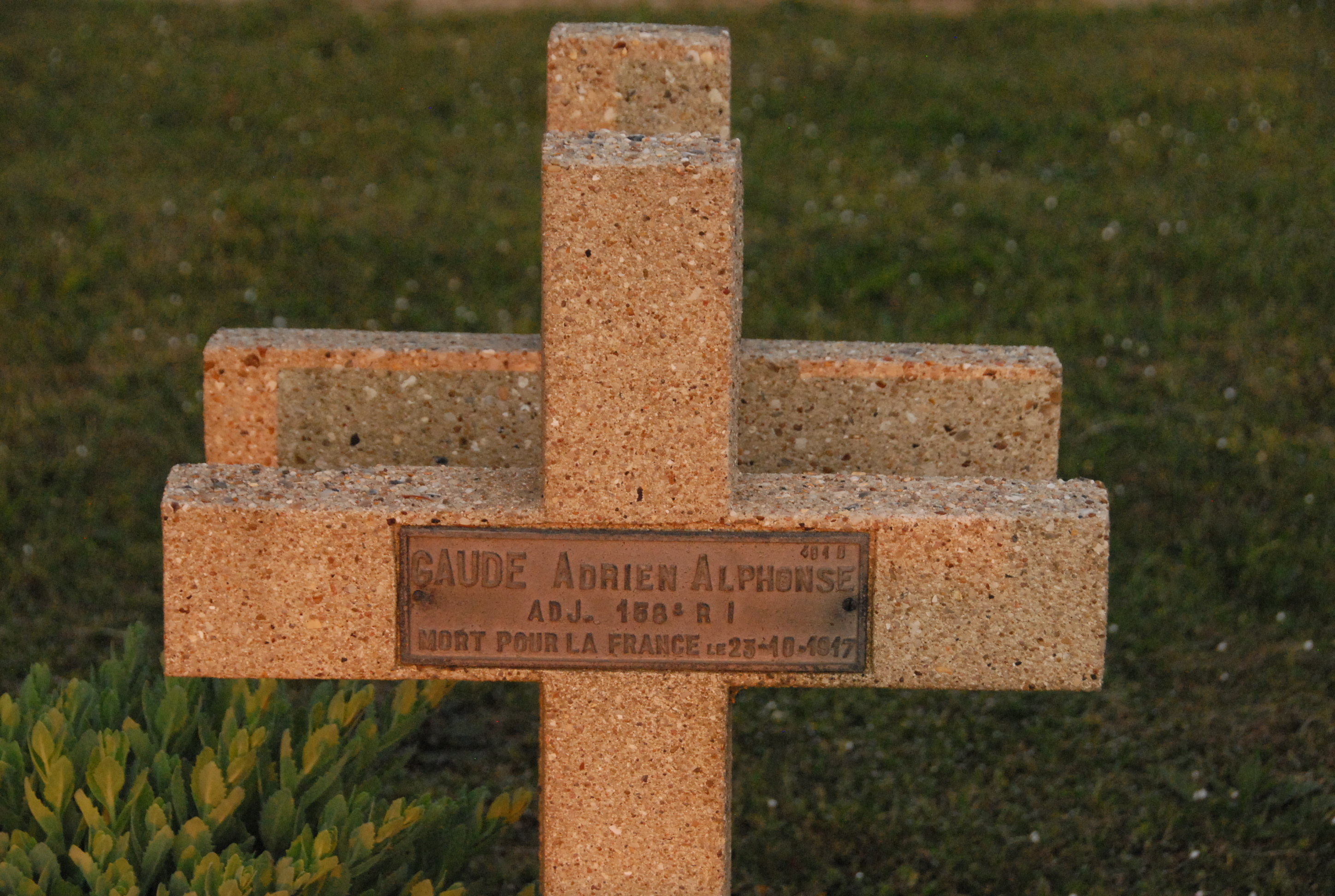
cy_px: 448
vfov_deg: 14.1
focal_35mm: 98
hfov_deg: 20.9
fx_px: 3623
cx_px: 668
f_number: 7.1
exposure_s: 1/500
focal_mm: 65
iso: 1600
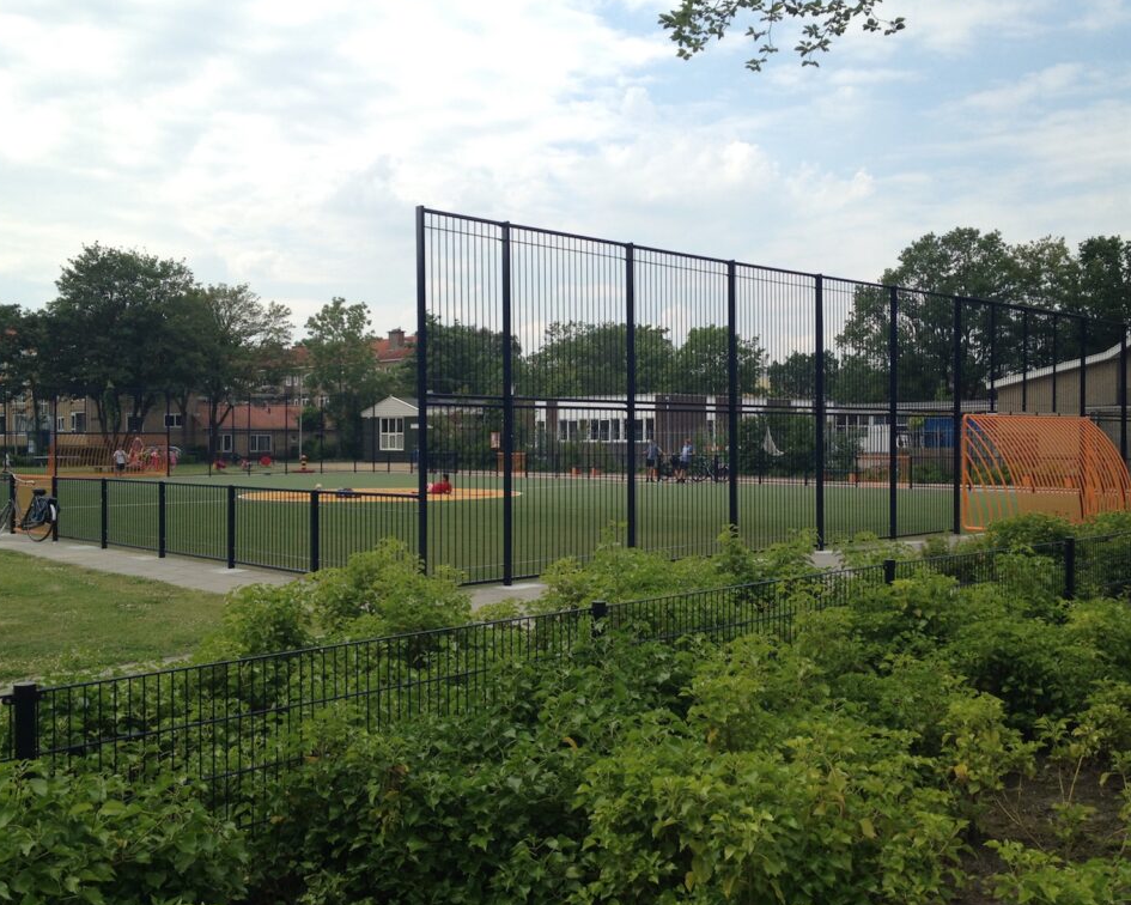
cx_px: 539
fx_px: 1239
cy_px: 450
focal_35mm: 37
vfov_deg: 40.1
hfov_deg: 49.1
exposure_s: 1/1175
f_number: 2.4
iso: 64
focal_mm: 4.28
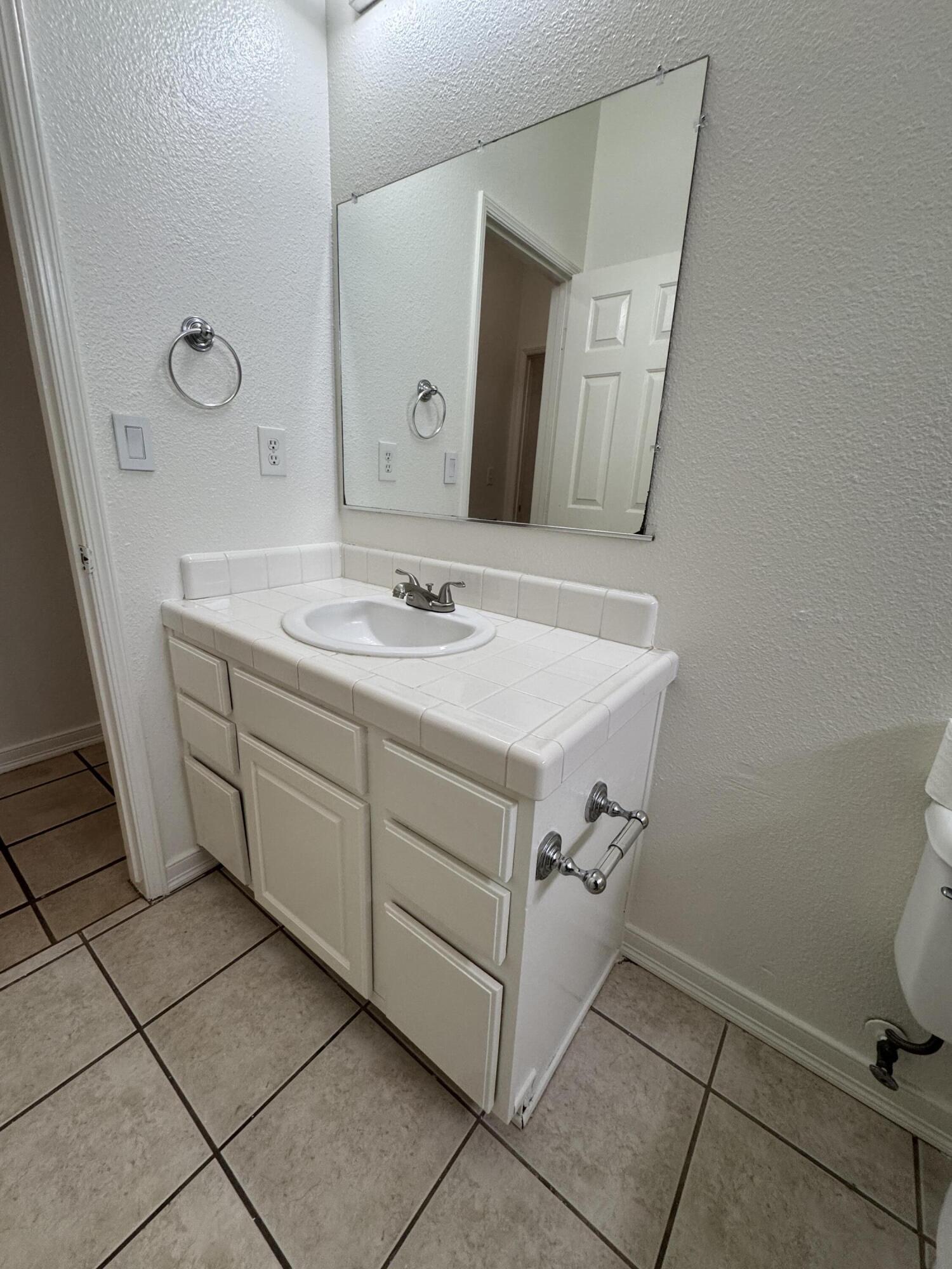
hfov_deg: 85.7
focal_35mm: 14
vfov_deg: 102.1
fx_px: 513
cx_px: 476
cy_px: 634
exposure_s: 1/120
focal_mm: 2.22
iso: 200
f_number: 2.2
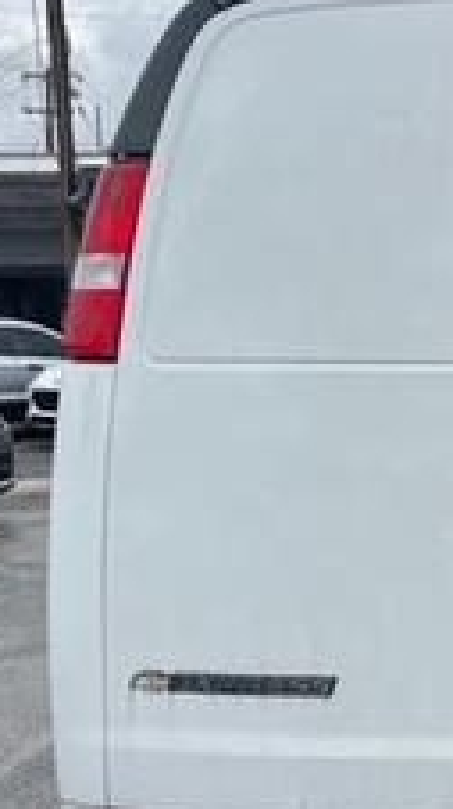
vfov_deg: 33.4
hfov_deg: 17.8
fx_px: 1351
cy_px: 413
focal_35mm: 63
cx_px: 589
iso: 50
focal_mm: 5.7
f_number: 1.5
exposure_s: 1/1934
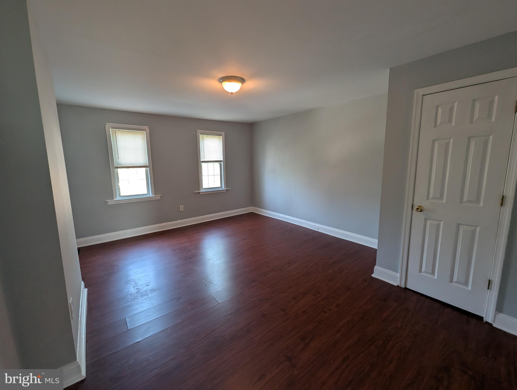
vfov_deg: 90.1
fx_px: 194
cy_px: 195
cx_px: 258
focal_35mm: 13
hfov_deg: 106.1
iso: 108
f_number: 2.2
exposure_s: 1/24
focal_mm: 1.95
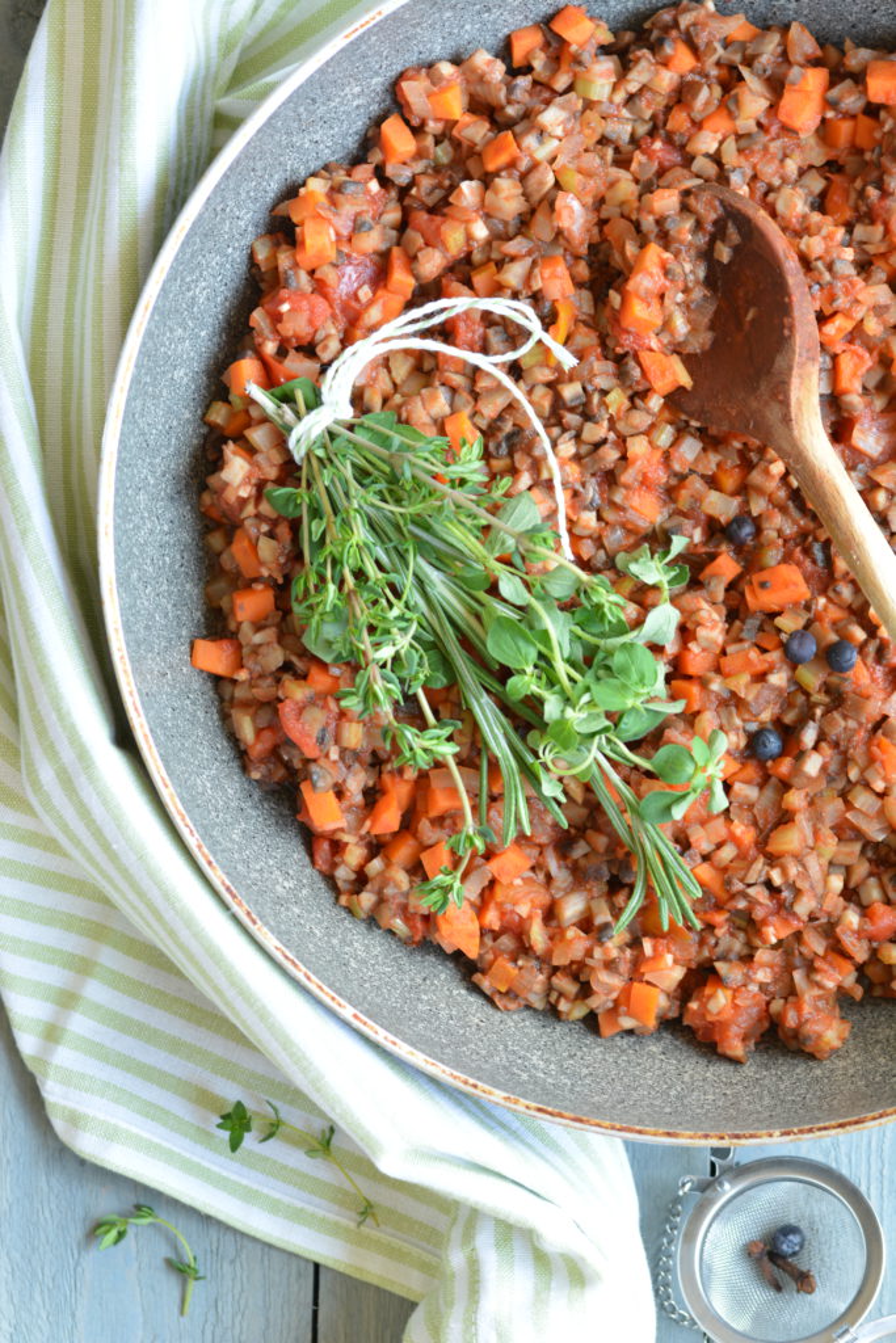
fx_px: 5878
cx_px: 448
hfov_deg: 8.7
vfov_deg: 13.0
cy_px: 672
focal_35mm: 158
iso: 200
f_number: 5.6
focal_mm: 105
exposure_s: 1/10
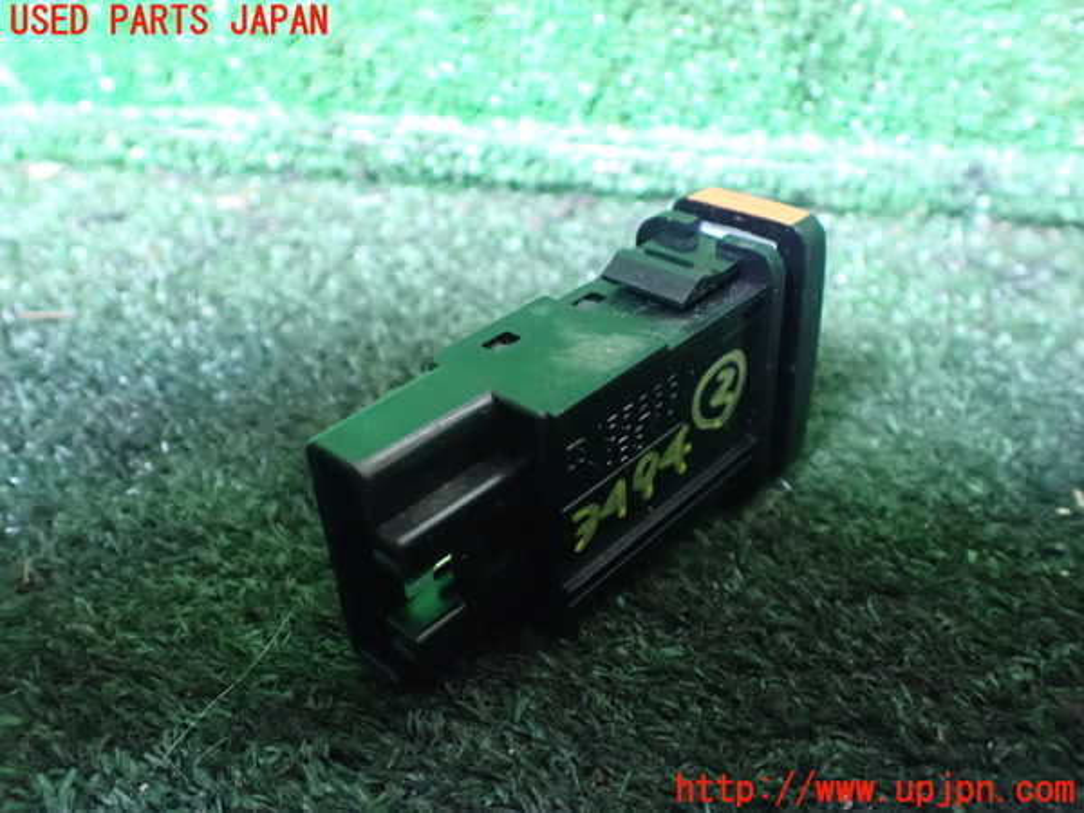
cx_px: 542
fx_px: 939
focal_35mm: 30
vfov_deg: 46.8
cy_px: 406
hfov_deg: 60.0
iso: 1600
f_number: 2.3
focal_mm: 5.4
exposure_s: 1/20
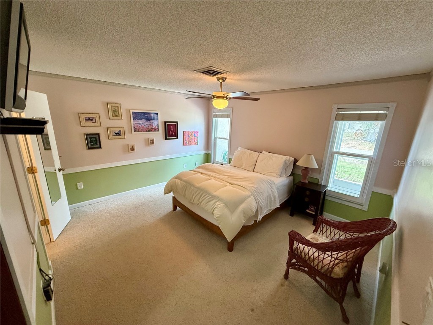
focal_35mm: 14
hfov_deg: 102.1
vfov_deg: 85.7
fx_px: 175
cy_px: 162
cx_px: 216
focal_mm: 2.22
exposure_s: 1/120
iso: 400
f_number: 2.2
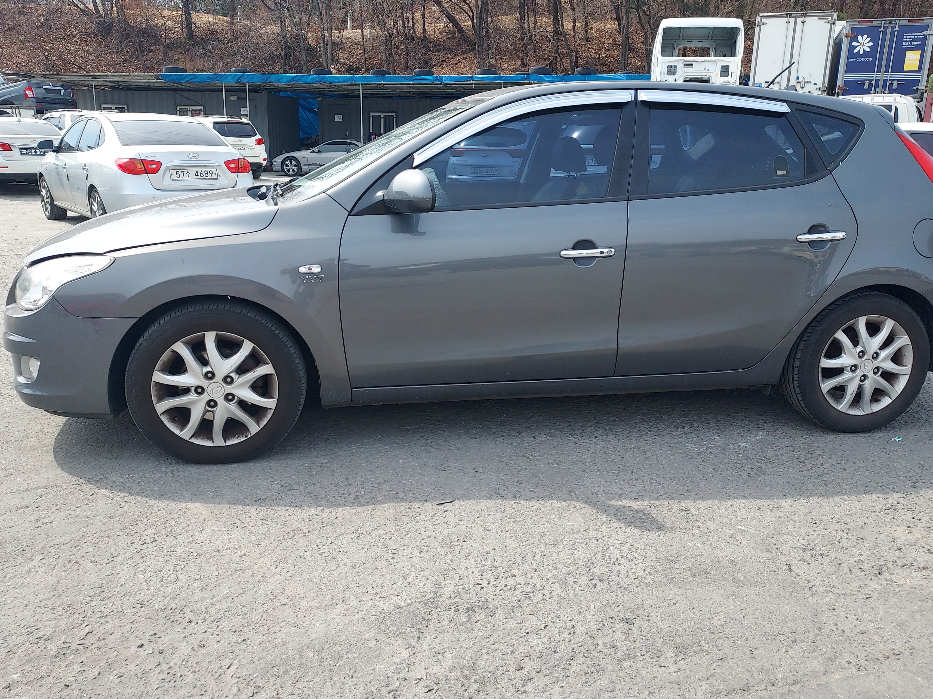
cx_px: 484
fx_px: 755
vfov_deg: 49.7
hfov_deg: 63.4
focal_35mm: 28
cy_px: 341
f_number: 1.8
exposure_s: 1/518
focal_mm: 4.6
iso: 40
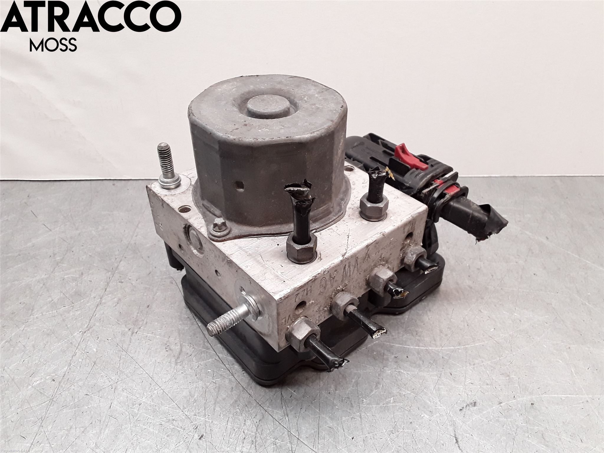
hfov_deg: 63.4
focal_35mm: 28
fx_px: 489
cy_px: 226
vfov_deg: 49.7
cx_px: 302
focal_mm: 2.91
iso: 100
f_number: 1.9
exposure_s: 1/100
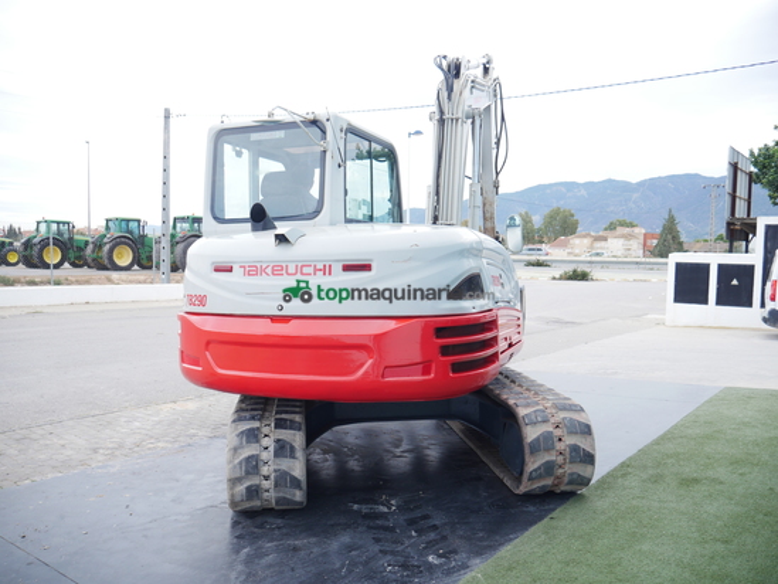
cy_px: 292
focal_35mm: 30
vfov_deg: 46.8
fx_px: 674
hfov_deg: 60.0
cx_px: 389
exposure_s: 1/320
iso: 200
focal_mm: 15
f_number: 3.6
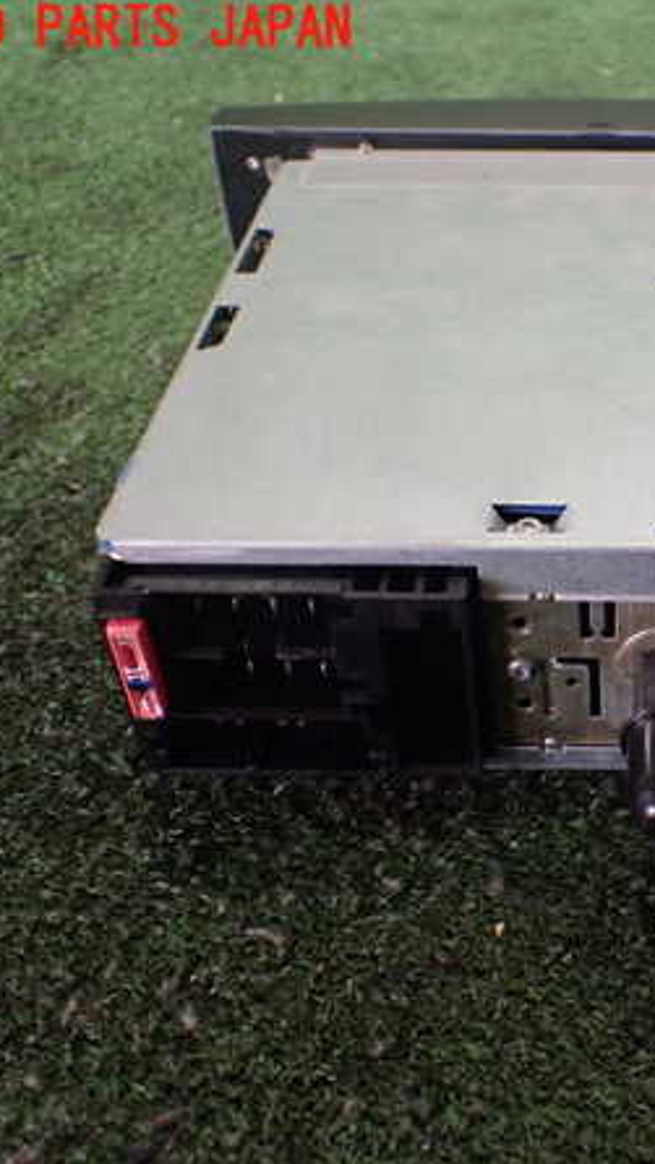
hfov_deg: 25.7
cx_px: 660
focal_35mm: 44
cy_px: 585
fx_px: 1358
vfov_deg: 46.4
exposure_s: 1/125
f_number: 2.3
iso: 800
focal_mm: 5.4
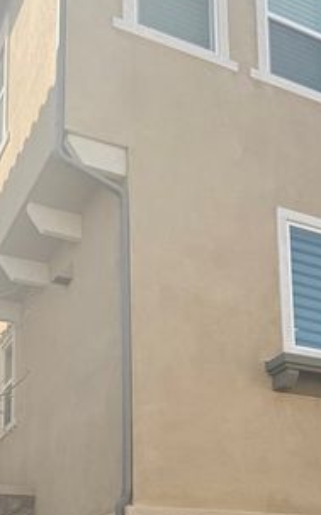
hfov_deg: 22.8
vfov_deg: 34.2
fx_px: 785
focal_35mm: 56
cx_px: 248
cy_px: 467
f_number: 1.78
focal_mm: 6.76
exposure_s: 1/2169
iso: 80
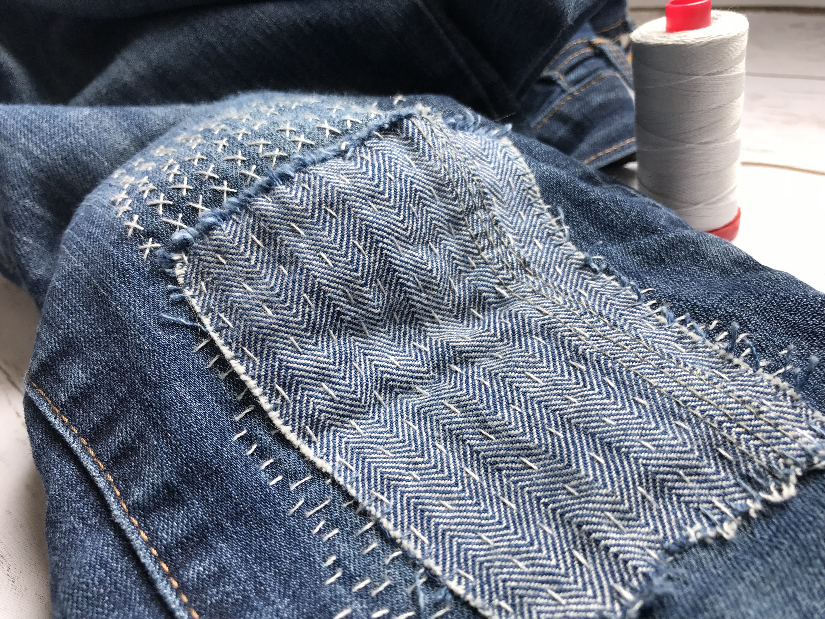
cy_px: 310
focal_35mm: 28
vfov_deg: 49.7
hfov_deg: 63.4
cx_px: 412
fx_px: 667
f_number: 1.8
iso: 25
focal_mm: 3.99
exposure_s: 1/60
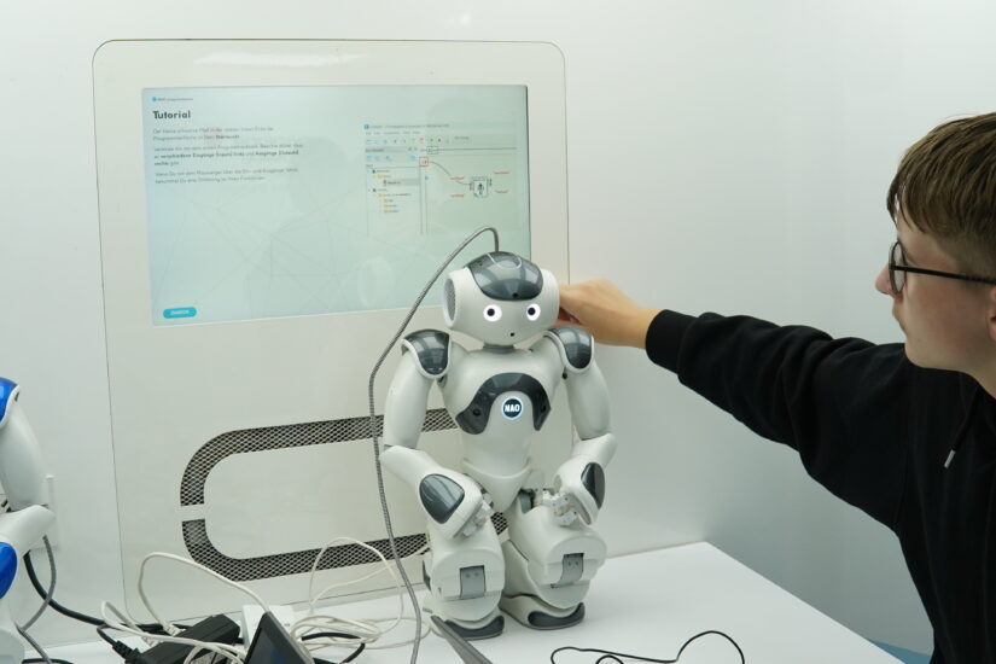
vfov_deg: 29.9
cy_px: 332
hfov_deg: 43.6
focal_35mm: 45
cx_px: 498
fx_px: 1245
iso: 1600
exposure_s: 1/320
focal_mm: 30
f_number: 6.3
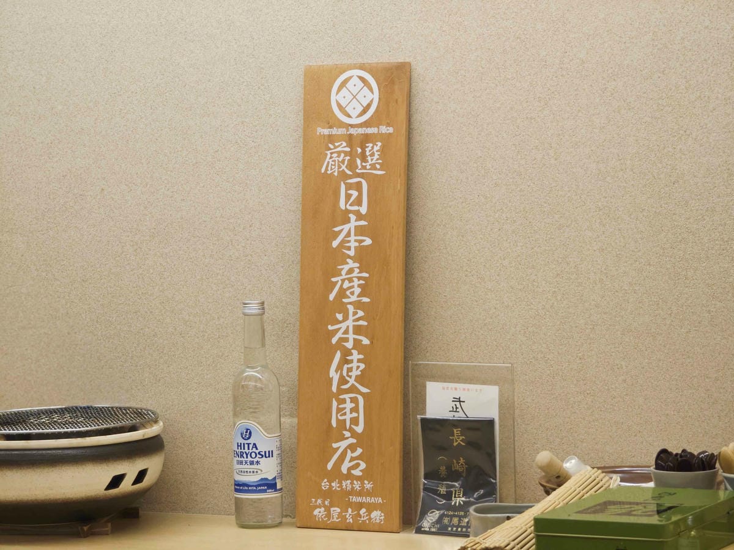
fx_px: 2544
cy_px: 275
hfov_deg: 16.4
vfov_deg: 12.3
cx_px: 367
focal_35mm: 120
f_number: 2.5
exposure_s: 1/120
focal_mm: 19.4
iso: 500
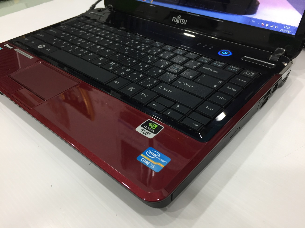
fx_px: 255
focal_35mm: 29
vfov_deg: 48.2
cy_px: 114
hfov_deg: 61.7
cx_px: 152
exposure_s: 1/33
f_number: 2.2
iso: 100
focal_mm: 4.15
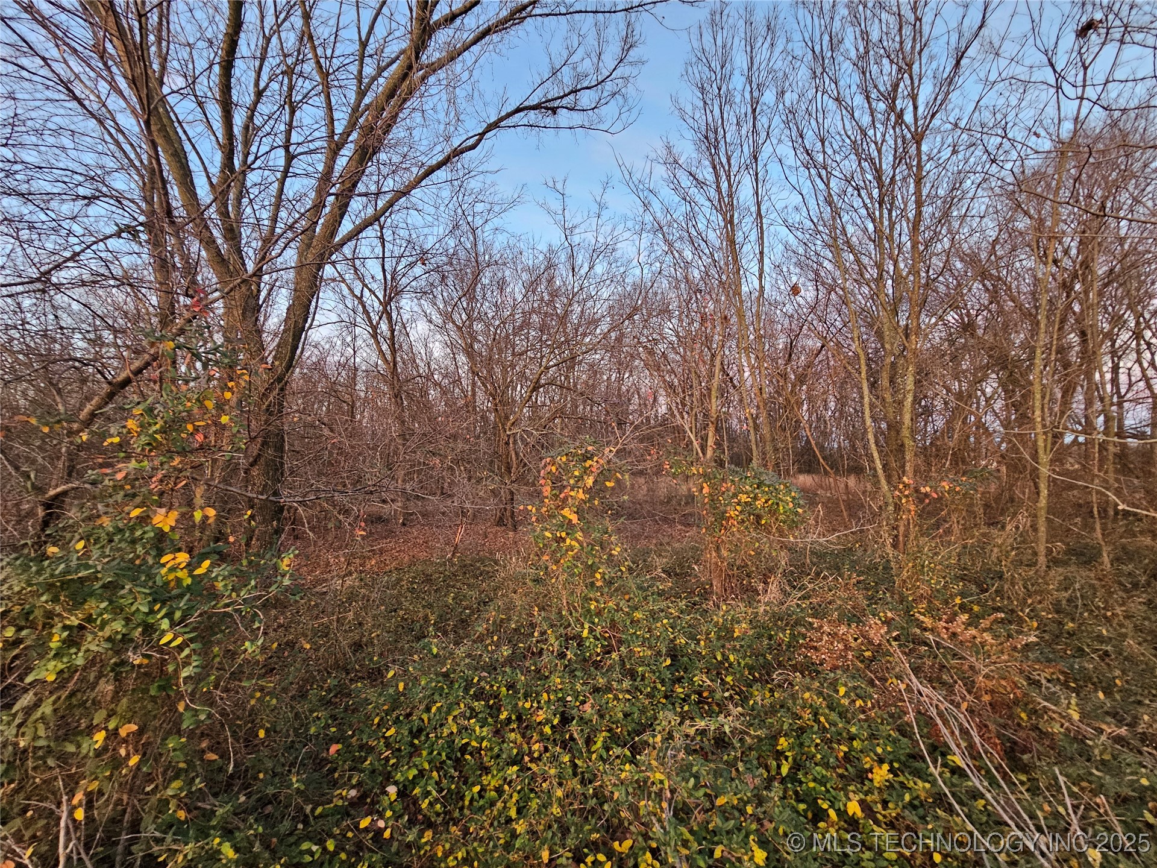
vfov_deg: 89.9
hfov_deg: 106.2
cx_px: 578
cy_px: 434
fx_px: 435
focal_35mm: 13
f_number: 2.2
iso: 400
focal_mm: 2.2
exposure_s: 1/60
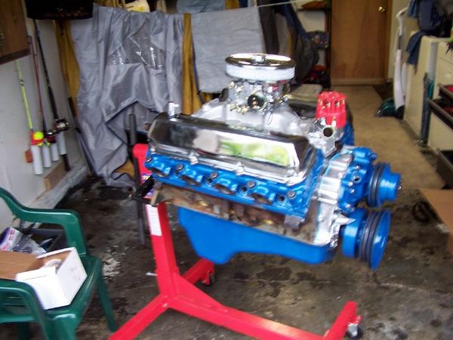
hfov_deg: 49.0
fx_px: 497
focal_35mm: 38
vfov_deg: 37.7
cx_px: 226
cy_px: 170
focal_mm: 6.3
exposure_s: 1/15
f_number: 2.8
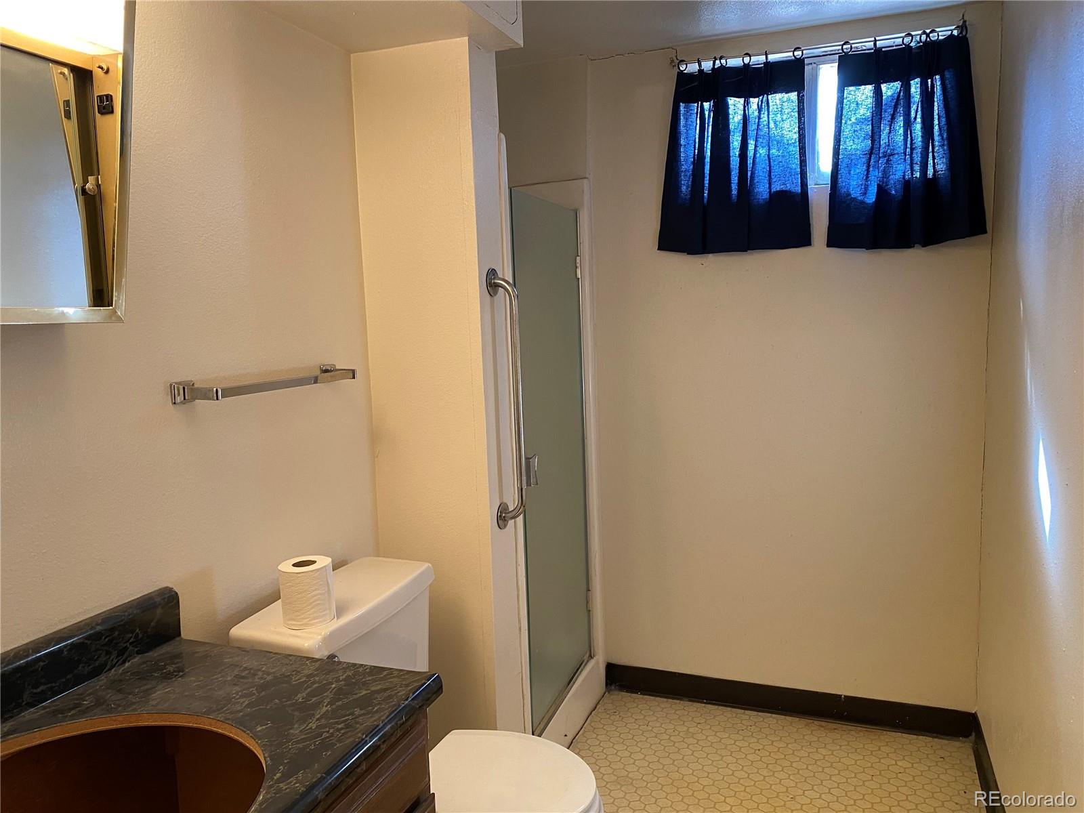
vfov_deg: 53.1
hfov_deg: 67.3
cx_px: 542
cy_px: 406
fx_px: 814
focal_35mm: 26
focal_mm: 4.25
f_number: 1.8
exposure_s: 1/60
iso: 160
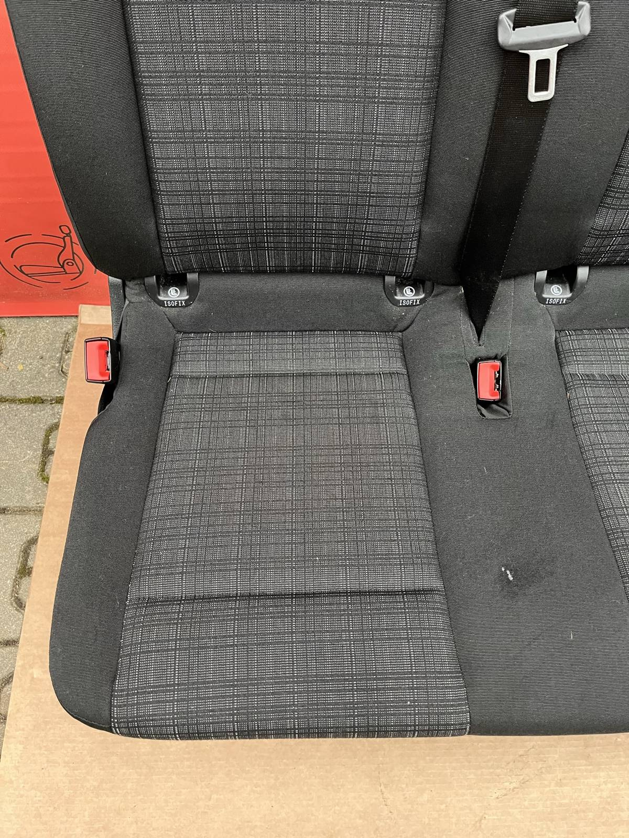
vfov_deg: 67.3
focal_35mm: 26
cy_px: 419
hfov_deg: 53.1
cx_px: 314
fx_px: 630
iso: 320
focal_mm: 5.1
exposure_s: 1/60
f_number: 1.6
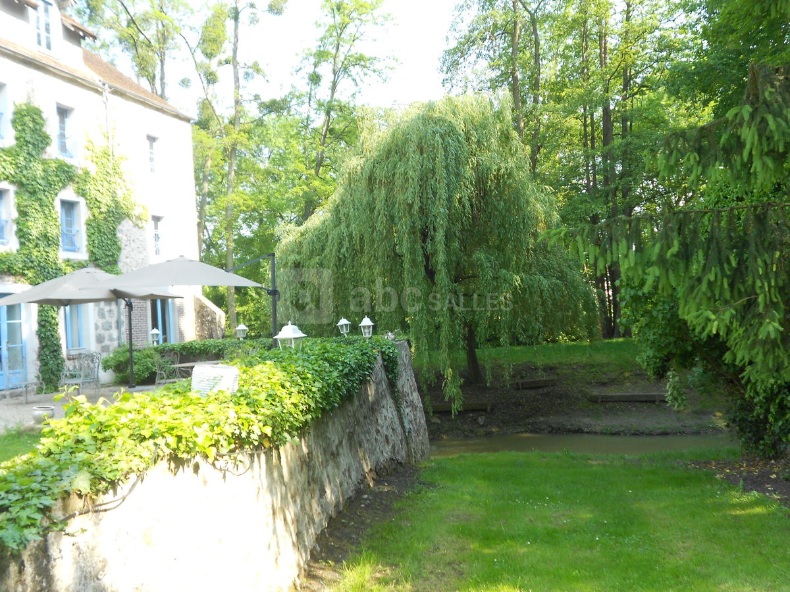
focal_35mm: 32
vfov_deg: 44.2
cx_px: 395
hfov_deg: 56.8
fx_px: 730
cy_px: 296
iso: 80
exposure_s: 1/100
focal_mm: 5.8
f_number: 3.6
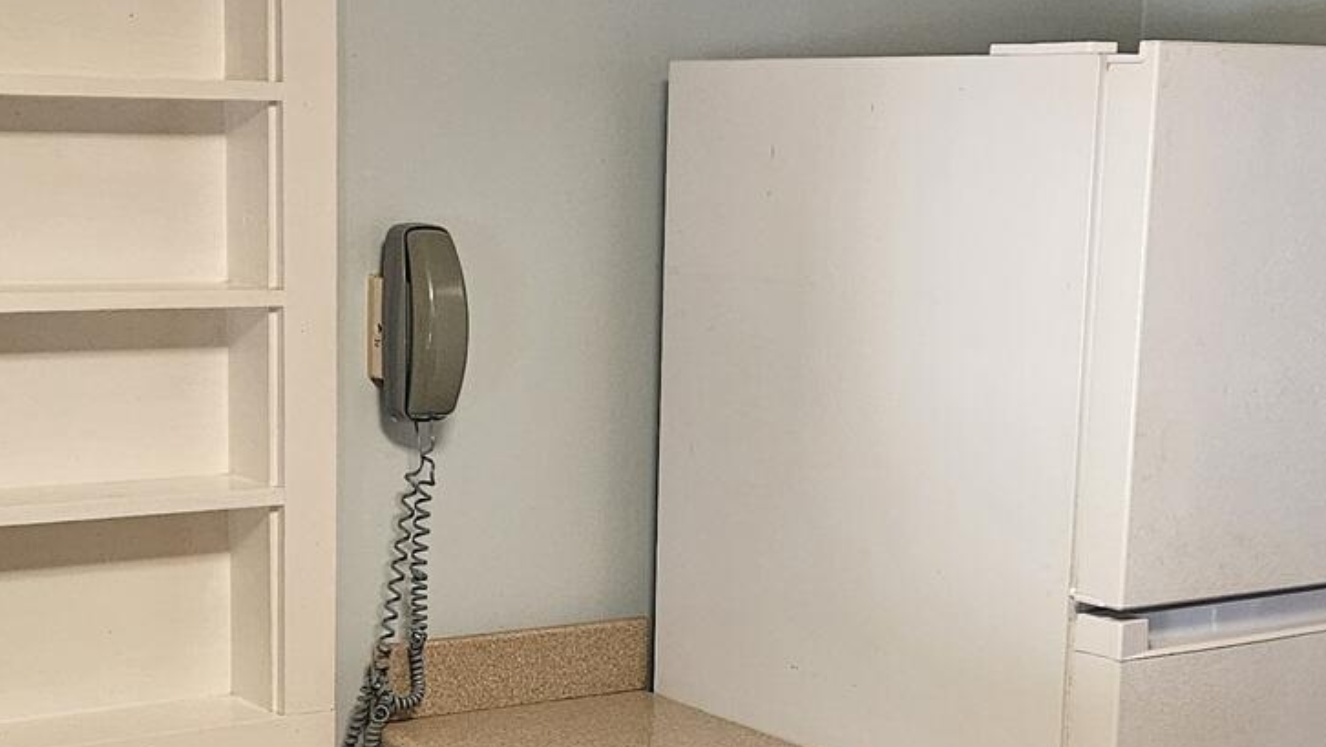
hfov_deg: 30.5
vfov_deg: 17.4
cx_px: 564
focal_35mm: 69
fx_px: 2427
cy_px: 594
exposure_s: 1/120
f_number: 1.8
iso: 500
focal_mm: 5.4
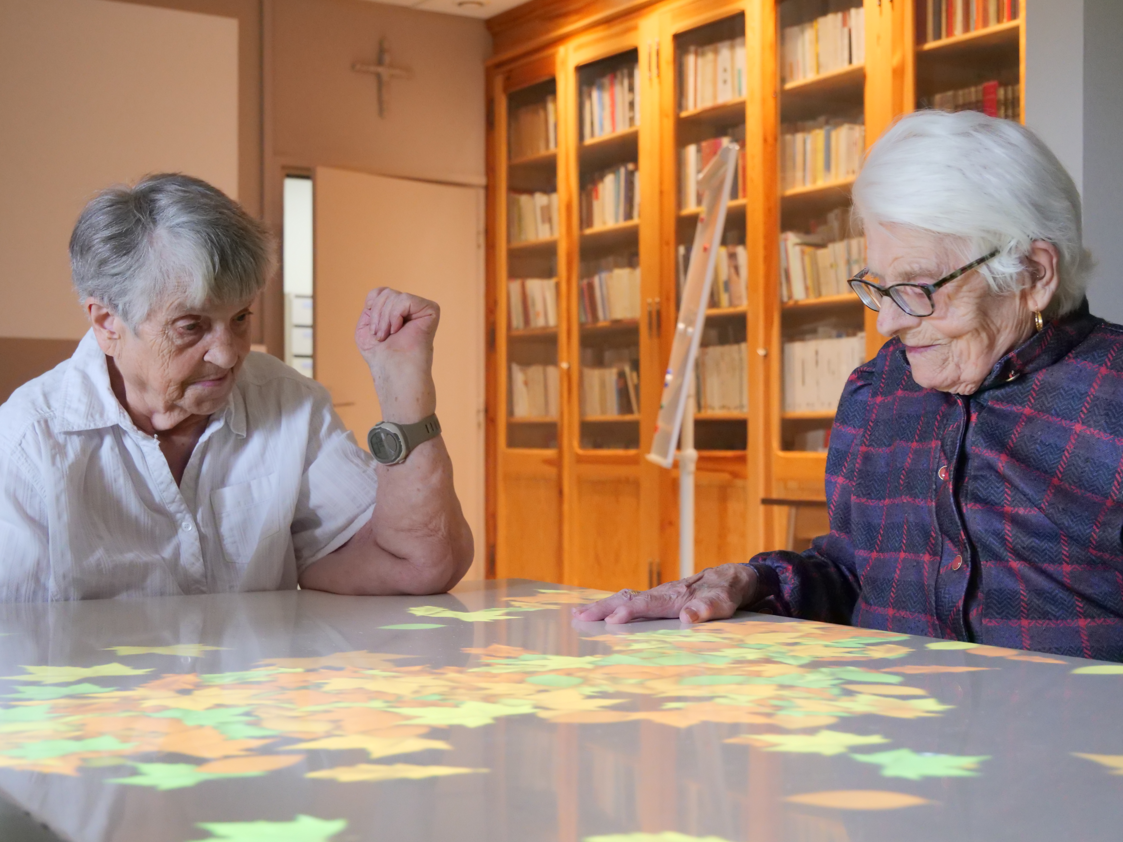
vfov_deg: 29.1
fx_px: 1622
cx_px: 562
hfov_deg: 38.2
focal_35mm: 50
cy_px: 421
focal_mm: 25
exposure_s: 1/60
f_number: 4.5
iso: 3200
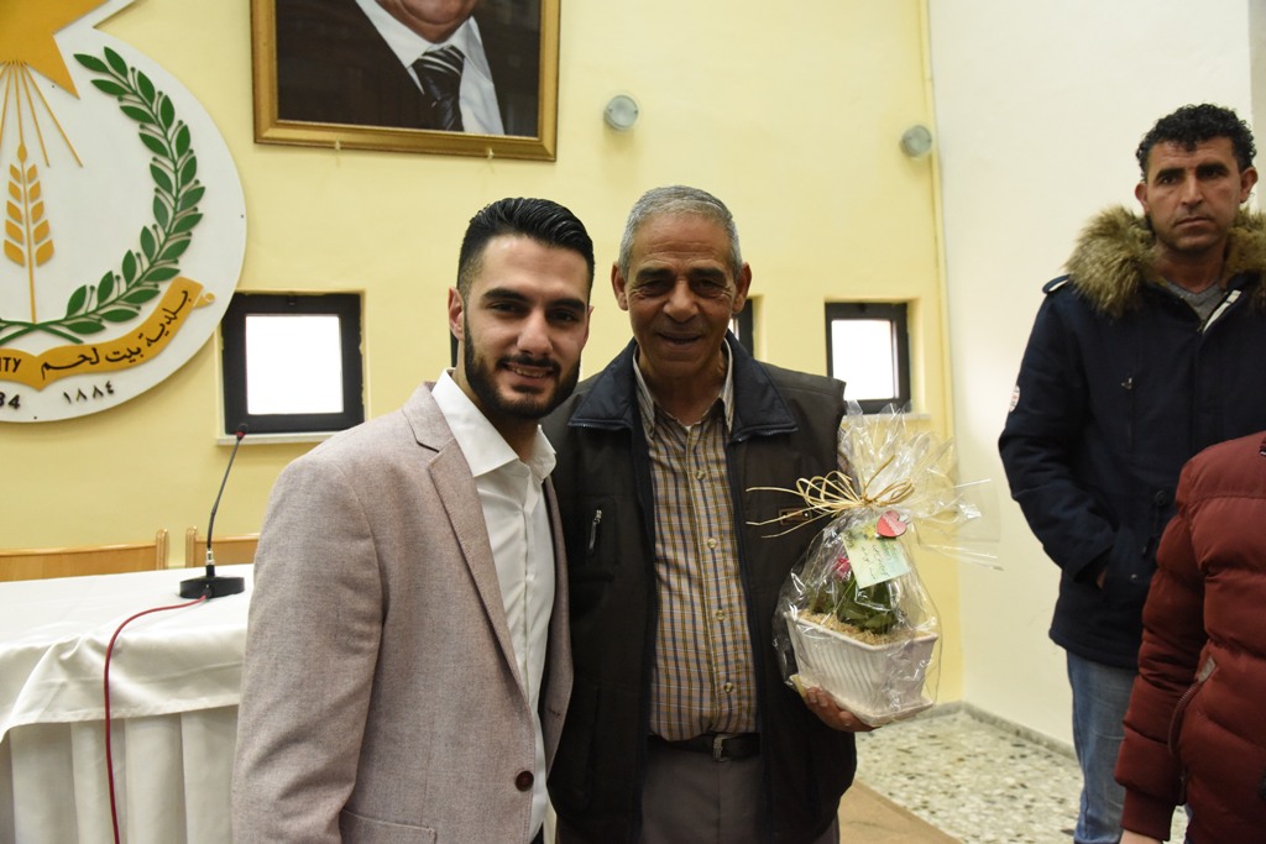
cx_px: 633
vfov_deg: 46.4
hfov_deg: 65.5
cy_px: 422
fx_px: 985
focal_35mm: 28
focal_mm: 28
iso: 6400
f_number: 6.3
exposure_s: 1/160
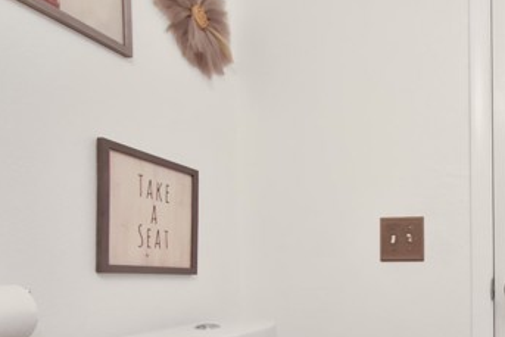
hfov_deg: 60.5
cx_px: 399
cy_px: 301
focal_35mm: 28
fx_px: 393
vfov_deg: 42.7
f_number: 6.3
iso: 800
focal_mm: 10
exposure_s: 1/160
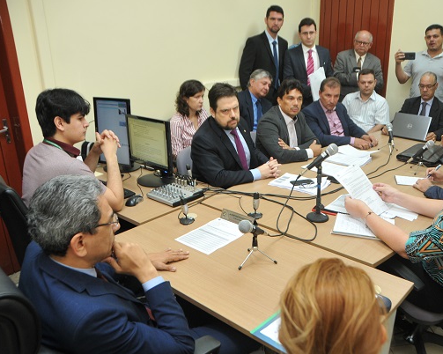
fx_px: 406
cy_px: 175
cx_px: 266
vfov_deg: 47.1
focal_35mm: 31
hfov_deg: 56.8
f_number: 3.5
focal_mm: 18
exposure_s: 1/80
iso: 640
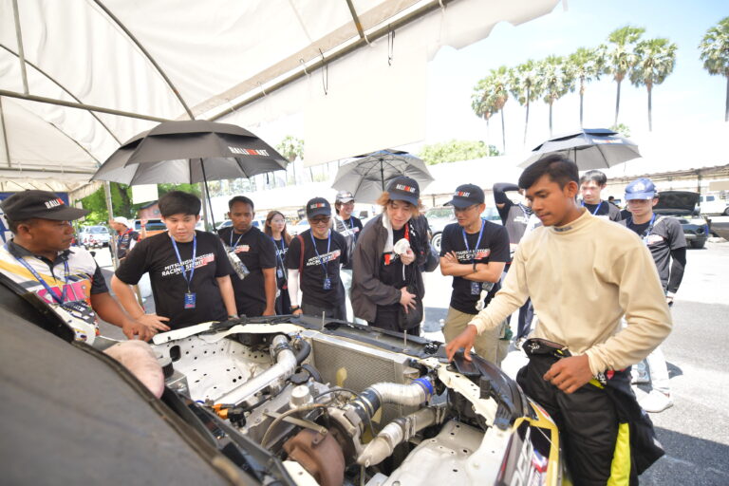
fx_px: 304
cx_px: 364
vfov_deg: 77.3
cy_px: 243
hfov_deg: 100.4
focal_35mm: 15
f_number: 2.8
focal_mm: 15
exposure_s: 1/640
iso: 320
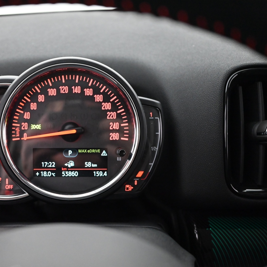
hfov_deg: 40.9
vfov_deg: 41.9
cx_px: 75
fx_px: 349
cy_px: 133
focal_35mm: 40
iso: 6400
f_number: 4.8
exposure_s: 1/60
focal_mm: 31
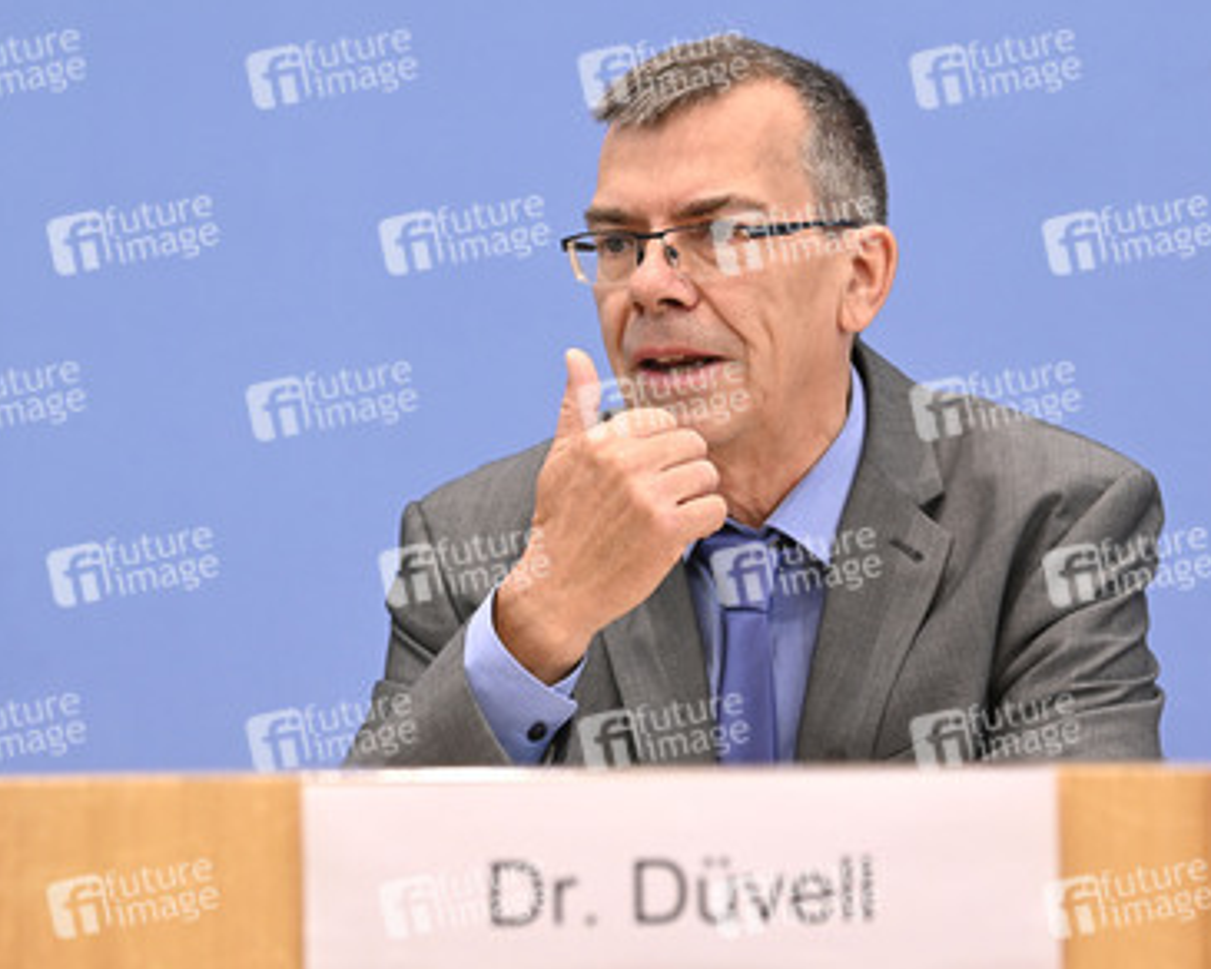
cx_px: 708
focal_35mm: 110
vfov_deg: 14.0
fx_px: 3943
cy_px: 484
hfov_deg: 17.5
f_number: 5
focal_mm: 95
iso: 3200
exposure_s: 1/500
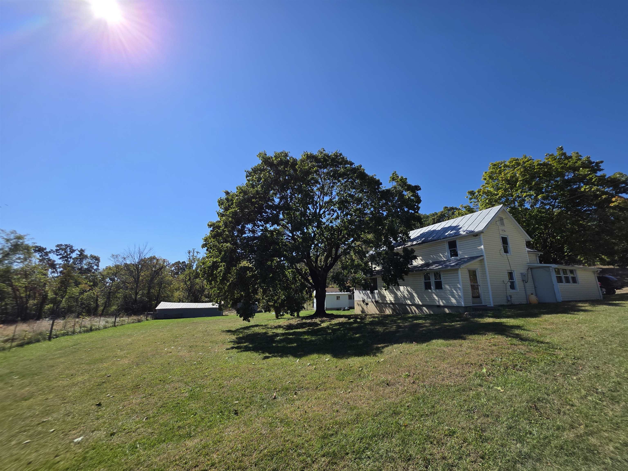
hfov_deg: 106.2
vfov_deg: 89.9
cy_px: 236
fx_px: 236
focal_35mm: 13
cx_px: 314
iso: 40
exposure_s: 1/2384
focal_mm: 2.2
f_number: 1.9
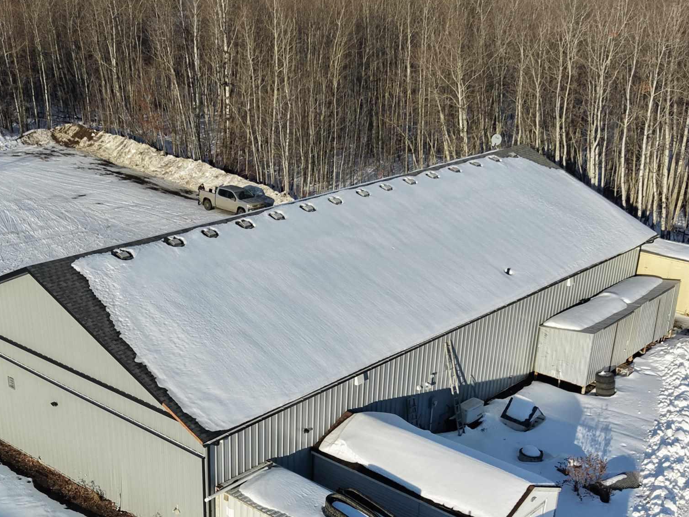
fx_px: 975
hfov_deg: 38.8
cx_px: 289
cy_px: 414
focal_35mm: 49
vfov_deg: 29.0
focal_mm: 8.67
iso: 200
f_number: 1.8
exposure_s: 1/4000
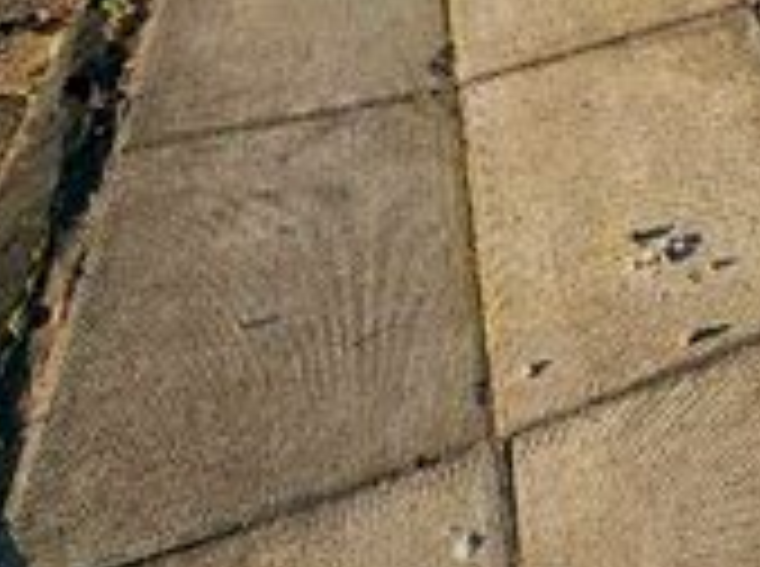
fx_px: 1183
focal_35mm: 54
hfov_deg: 28.8
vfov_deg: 18.9
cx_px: 998
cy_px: -515
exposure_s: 1/579
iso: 50
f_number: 2.2
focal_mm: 2.2
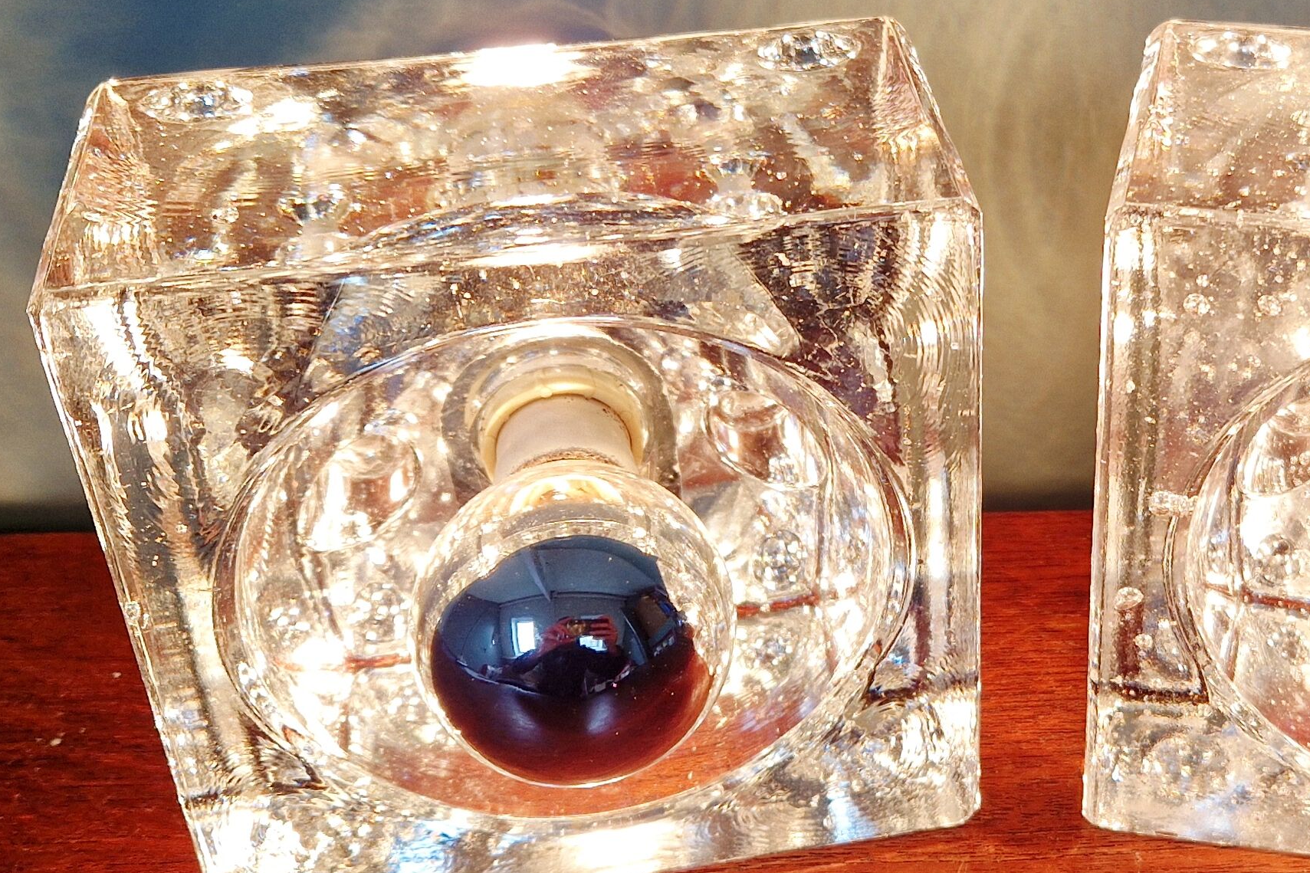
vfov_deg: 24.2
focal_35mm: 56
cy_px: 372
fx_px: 2037
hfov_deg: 34.7
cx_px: 1026
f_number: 1.8
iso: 50
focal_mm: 5.4
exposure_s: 1/100
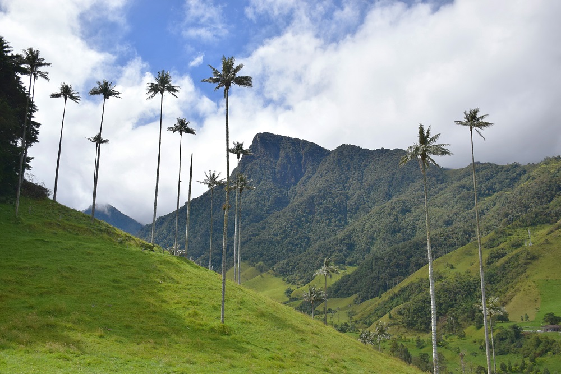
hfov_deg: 55.1
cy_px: 187
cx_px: 280
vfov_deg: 38.4
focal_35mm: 34
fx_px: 538
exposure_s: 1/1600
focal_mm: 23
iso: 200
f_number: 5.6
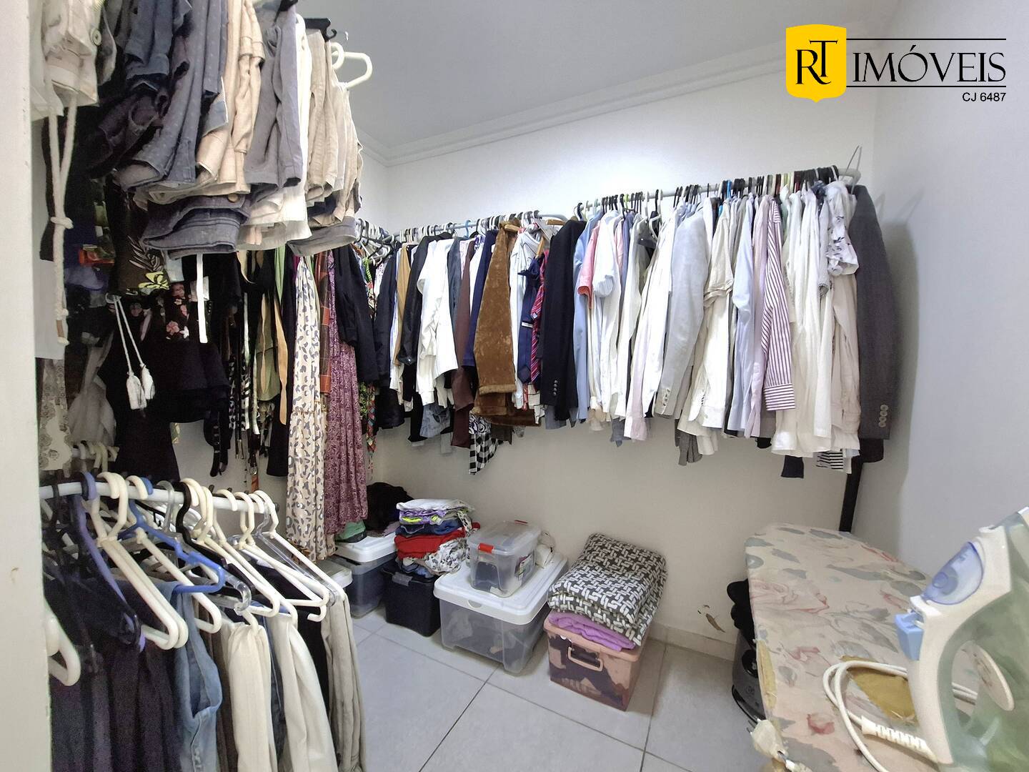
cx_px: 514
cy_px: 386
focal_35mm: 13
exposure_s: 1/24
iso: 250
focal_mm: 1.74
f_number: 2.2
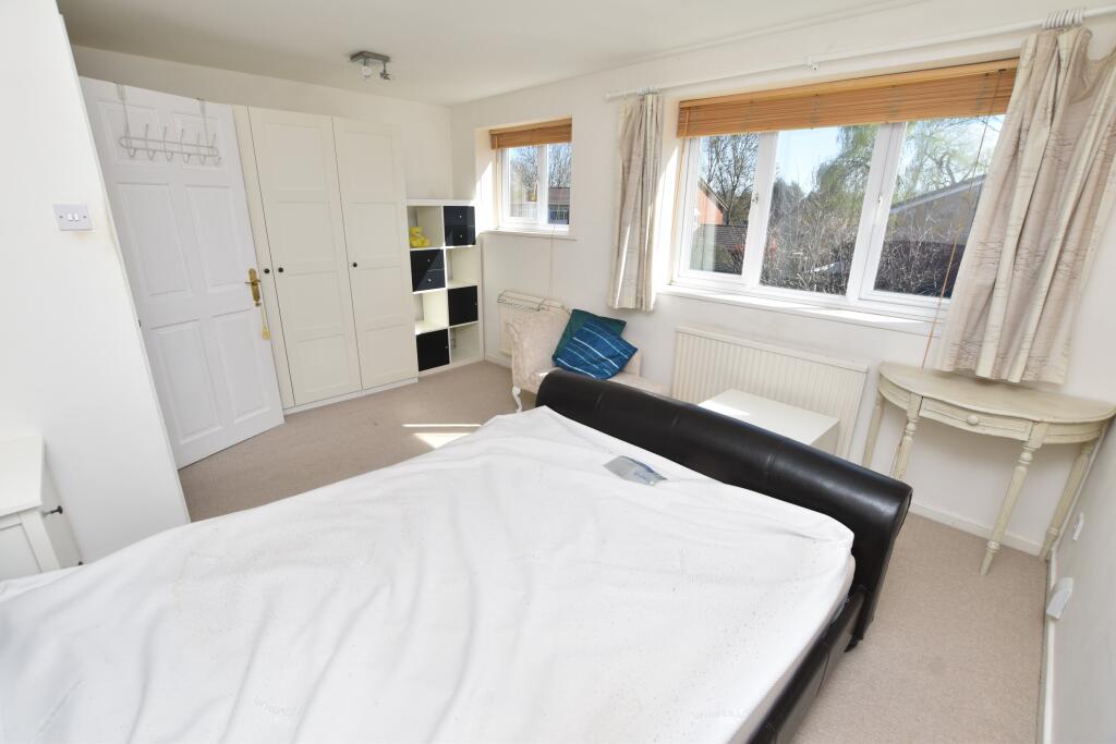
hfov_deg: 100.4
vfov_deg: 77.3
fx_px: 465
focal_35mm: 15
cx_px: 558
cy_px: 372
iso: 100
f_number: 6.3
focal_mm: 10
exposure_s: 1/160
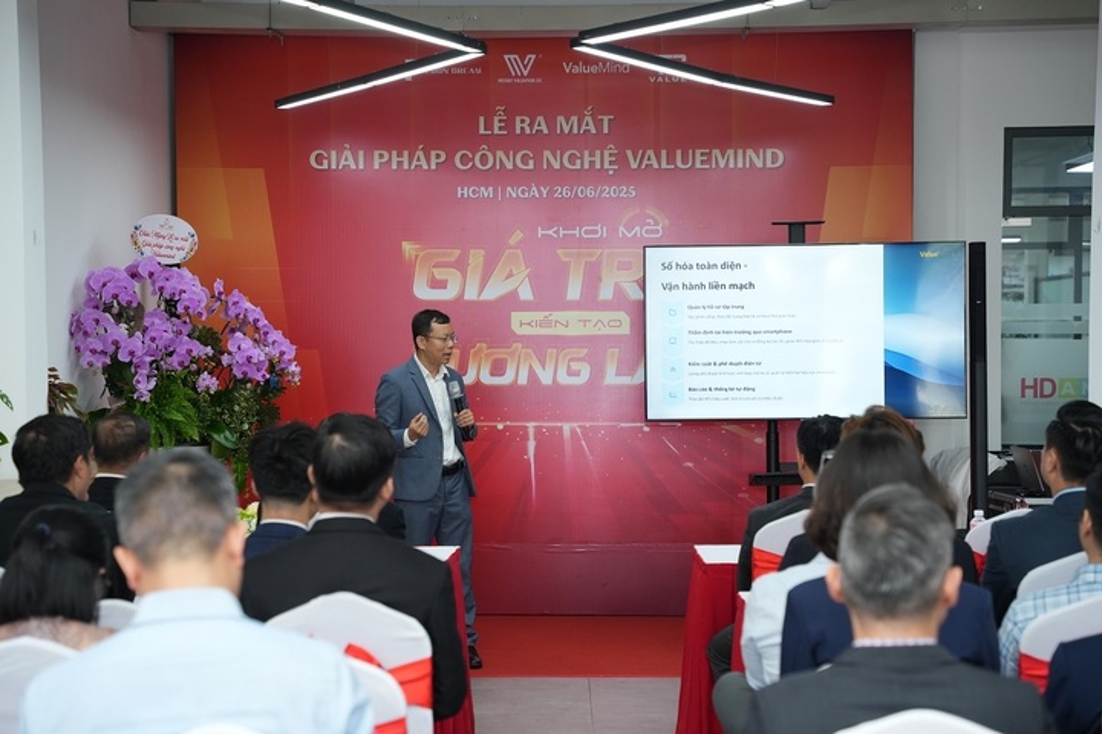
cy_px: 367
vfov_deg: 19.5
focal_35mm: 70
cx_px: 551
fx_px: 2143
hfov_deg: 28.8
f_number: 4
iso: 1250
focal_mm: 70
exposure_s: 1/160
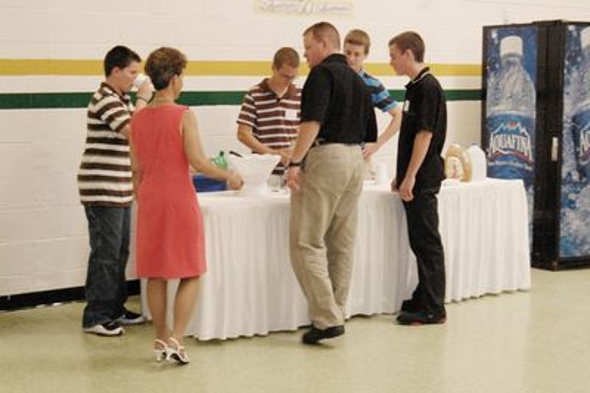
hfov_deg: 31.9
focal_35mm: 63
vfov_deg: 21.5
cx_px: 295
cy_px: 196
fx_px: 1032
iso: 1600
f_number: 9
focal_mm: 42
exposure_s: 1/30
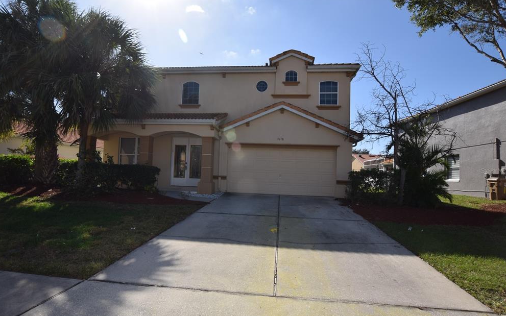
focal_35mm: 21
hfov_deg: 83.6
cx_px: 249
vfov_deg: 58.3
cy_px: 171
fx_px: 283
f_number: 10
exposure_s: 1/200
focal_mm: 13
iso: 100
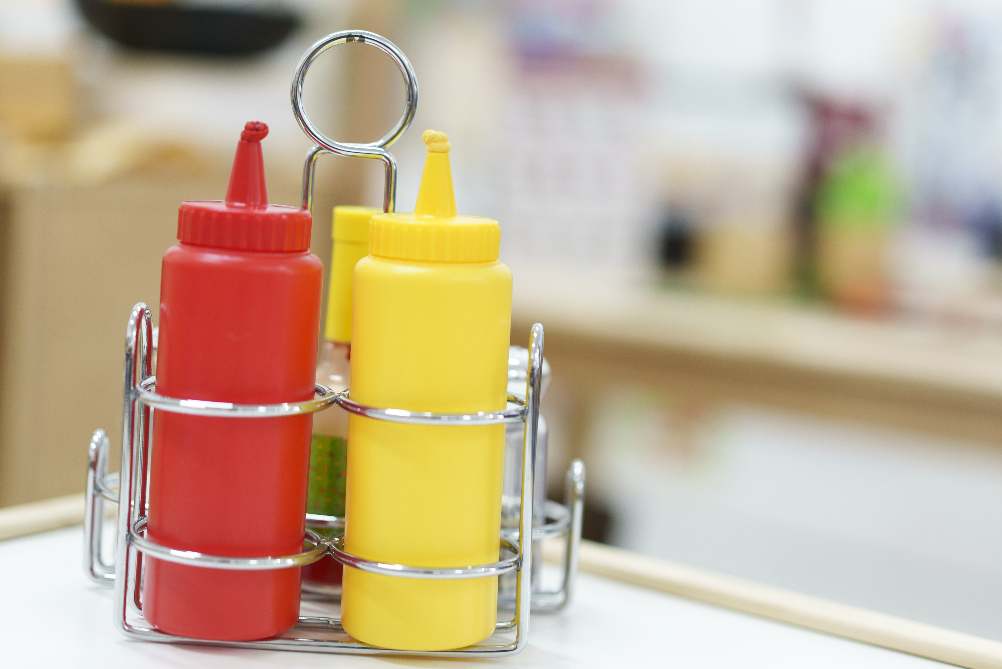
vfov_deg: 21.6
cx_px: 554
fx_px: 1755
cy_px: 335
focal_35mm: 63
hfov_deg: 31.8
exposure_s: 1/60
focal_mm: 55
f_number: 2
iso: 250
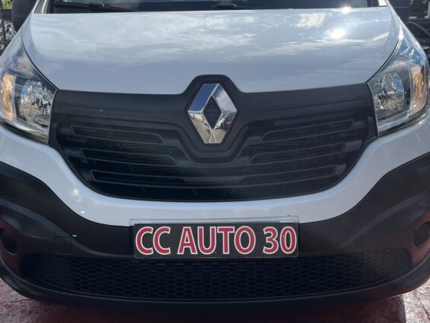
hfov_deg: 50.1
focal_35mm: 37
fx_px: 460
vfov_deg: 38.4
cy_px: 120
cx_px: 213
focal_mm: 5.1
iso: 50
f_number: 1.6
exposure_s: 1/4016
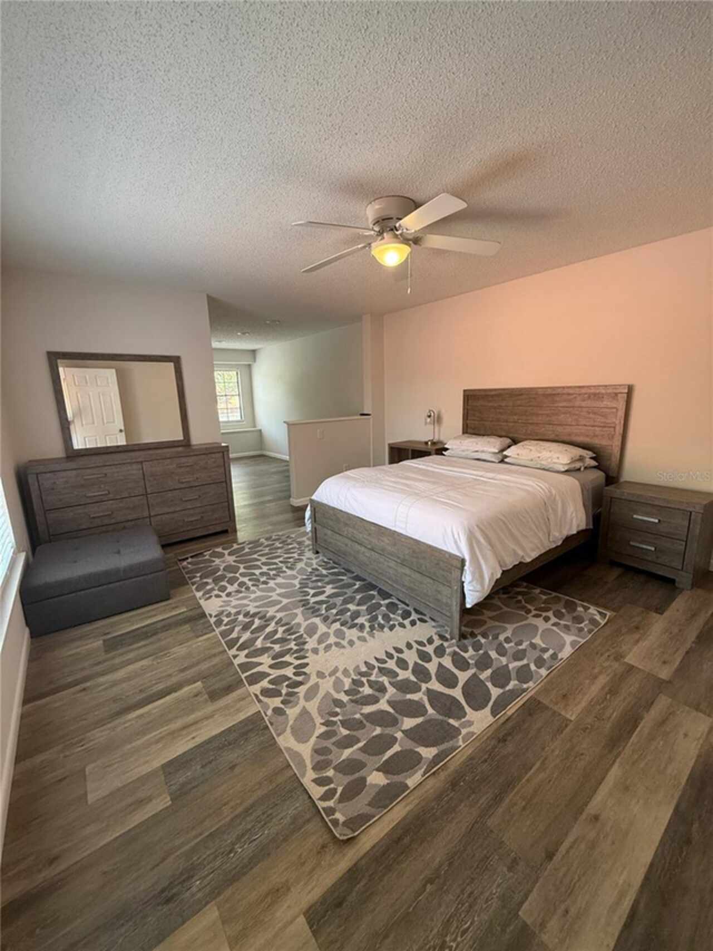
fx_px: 384
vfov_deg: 102.1
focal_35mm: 14
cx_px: 356
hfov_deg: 85.7
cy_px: 476
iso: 200
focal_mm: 2.22
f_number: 2.2
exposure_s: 1/120
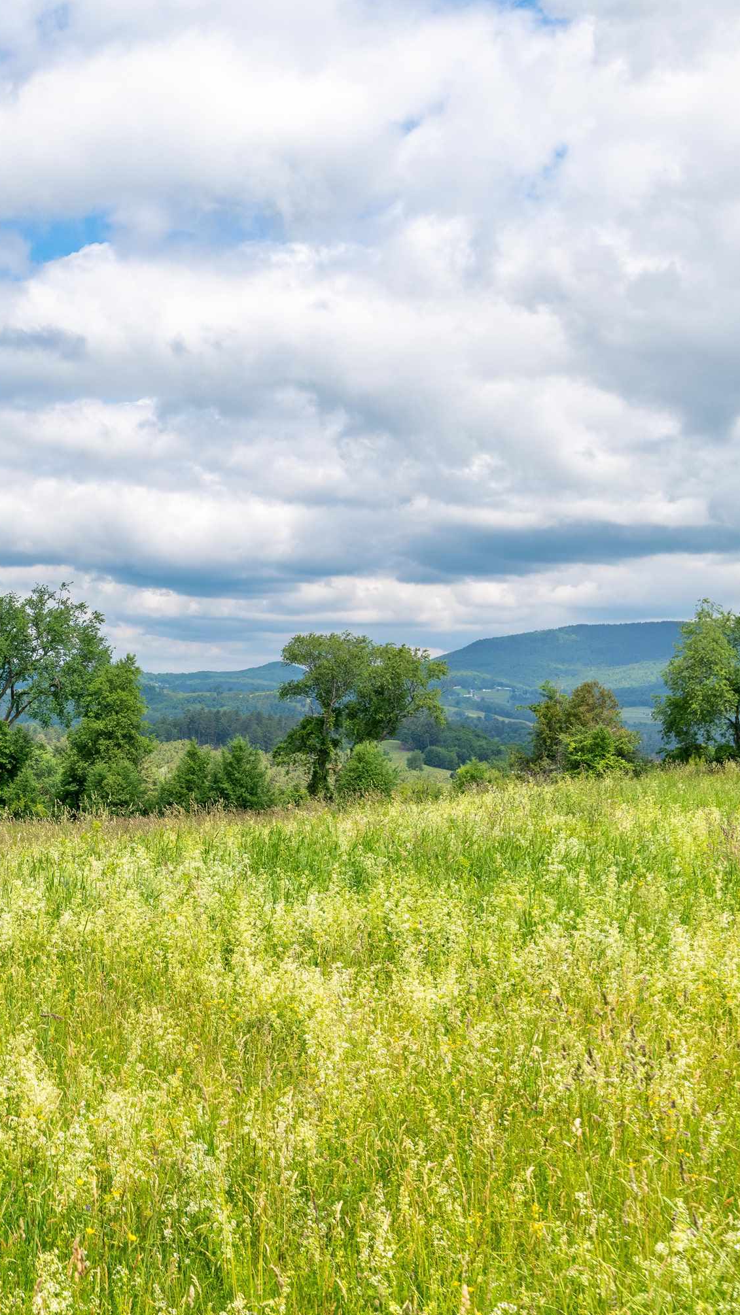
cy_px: 647
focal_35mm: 48
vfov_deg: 42.9
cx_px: -166
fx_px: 1675
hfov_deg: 22.8
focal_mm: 30
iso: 320
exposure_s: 1/800
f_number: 9
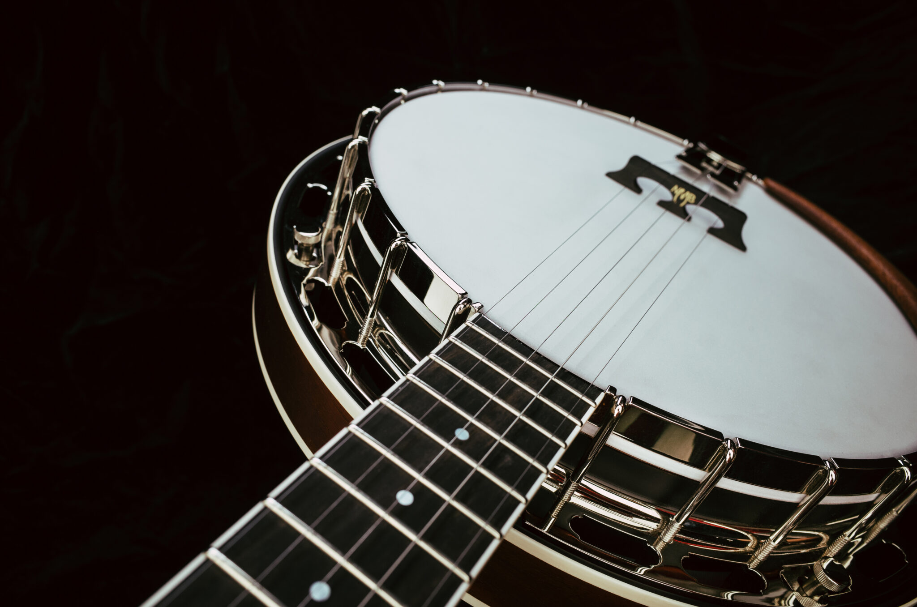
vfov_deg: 46.2
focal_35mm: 28
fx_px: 712
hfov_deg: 65.6
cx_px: 458
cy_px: 304
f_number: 5.6
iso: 200
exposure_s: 1/400
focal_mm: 18.3
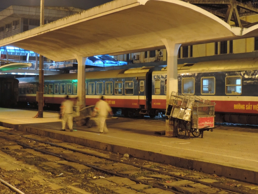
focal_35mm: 60
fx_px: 447
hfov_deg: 32.2
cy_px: 97
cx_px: 129
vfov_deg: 24.4
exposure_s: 1/3
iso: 800
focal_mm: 10.7
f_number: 3.7
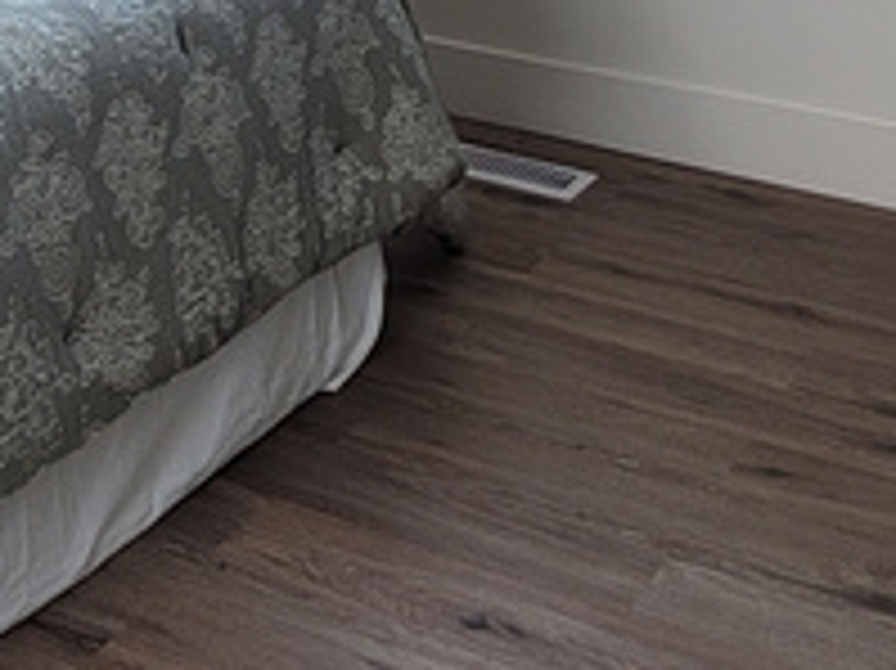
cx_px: 284
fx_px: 1733
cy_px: -409
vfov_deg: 18.6
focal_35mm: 67
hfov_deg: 28.8
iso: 64
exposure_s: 1/175
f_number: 2.2
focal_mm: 2.2
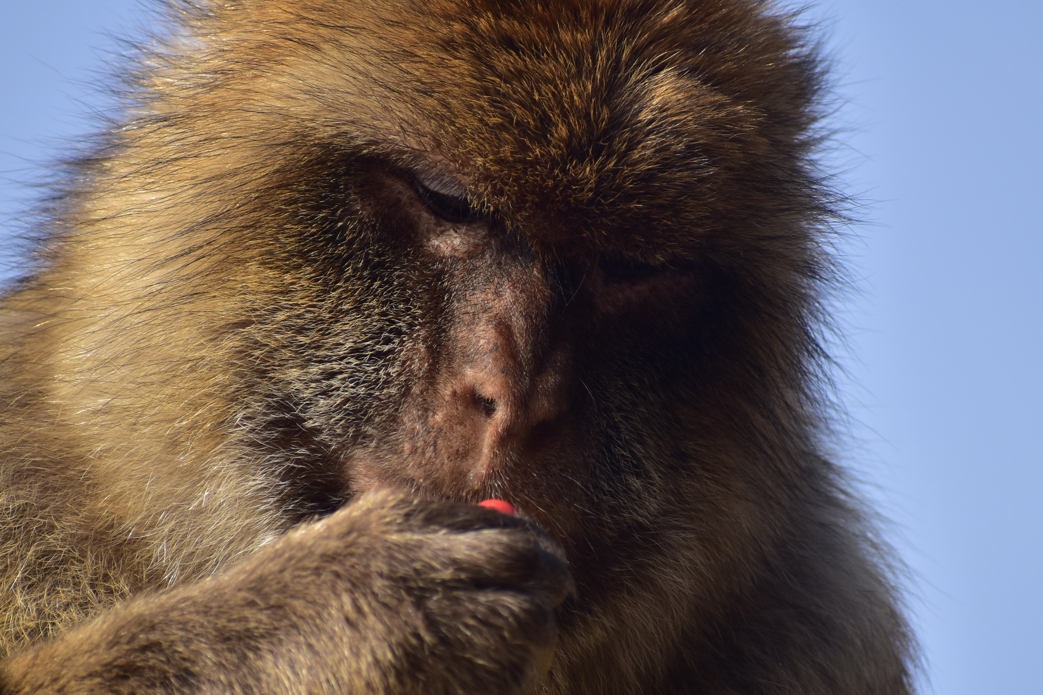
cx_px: 550
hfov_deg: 3.0
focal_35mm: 679
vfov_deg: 2.0
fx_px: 19671
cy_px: 389
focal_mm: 280
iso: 220
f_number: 6.3
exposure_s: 1/800
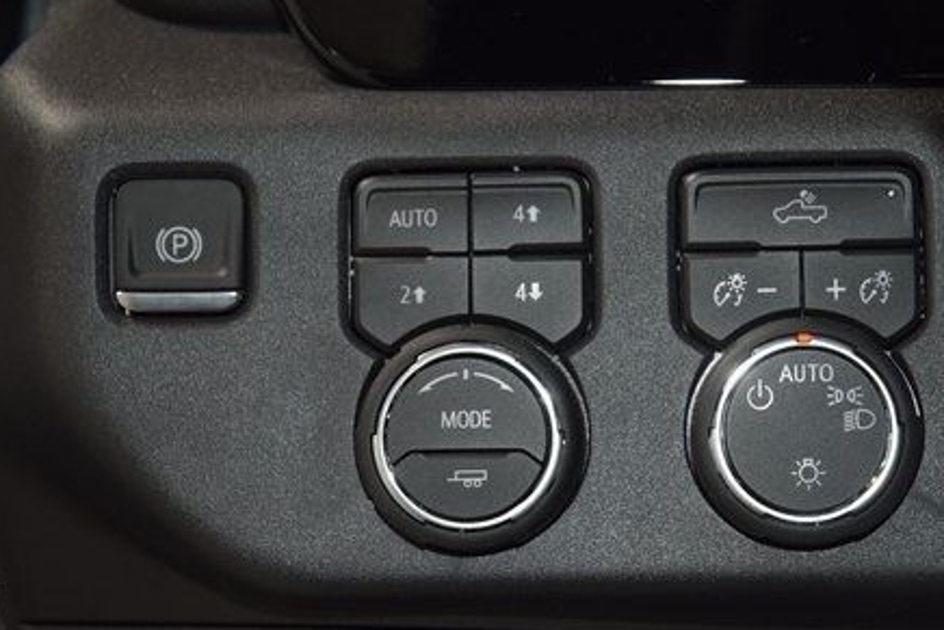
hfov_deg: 13.3
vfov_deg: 8.9
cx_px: 528
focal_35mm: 154
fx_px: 4039
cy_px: 300
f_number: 4.5
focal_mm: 70
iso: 1000
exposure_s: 1/50
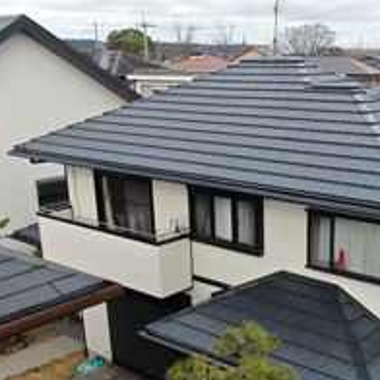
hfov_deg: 33.9
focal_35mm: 49
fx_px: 609
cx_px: 287
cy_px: 248
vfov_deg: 34.4
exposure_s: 1/500
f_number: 3.1
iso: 100
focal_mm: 5.33
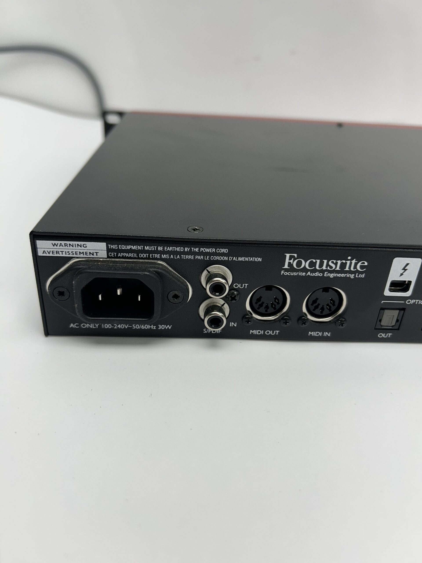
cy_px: 282
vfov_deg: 67.3
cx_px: 211
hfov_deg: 53.1
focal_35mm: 26
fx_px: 423
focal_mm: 5.7
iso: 40
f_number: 1.5
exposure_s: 1/156
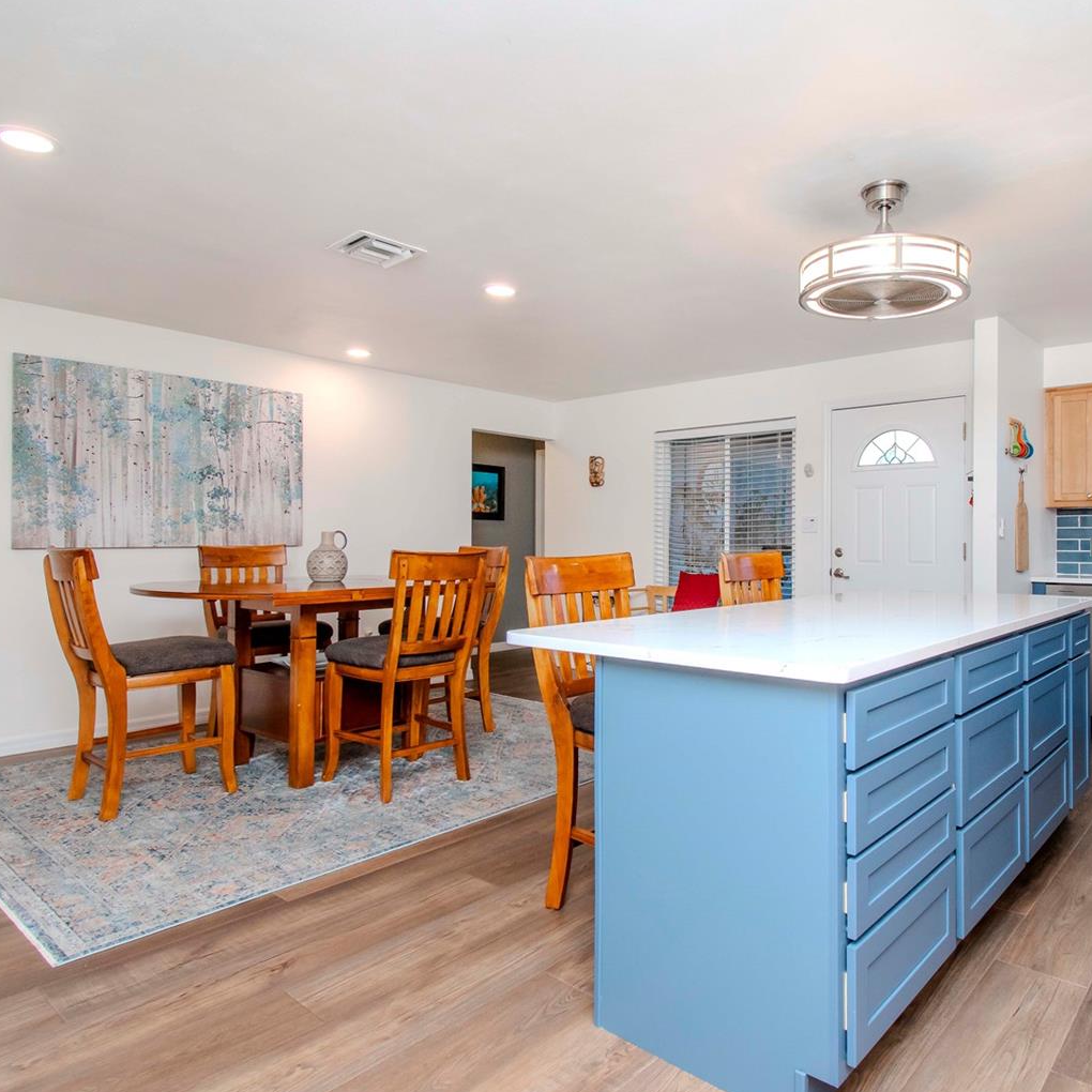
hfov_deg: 73.7
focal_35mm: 20
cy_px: 547
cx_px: 676
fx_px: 714
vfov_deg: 74.8
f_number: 8
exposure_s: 1/50
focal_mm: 10
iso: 500
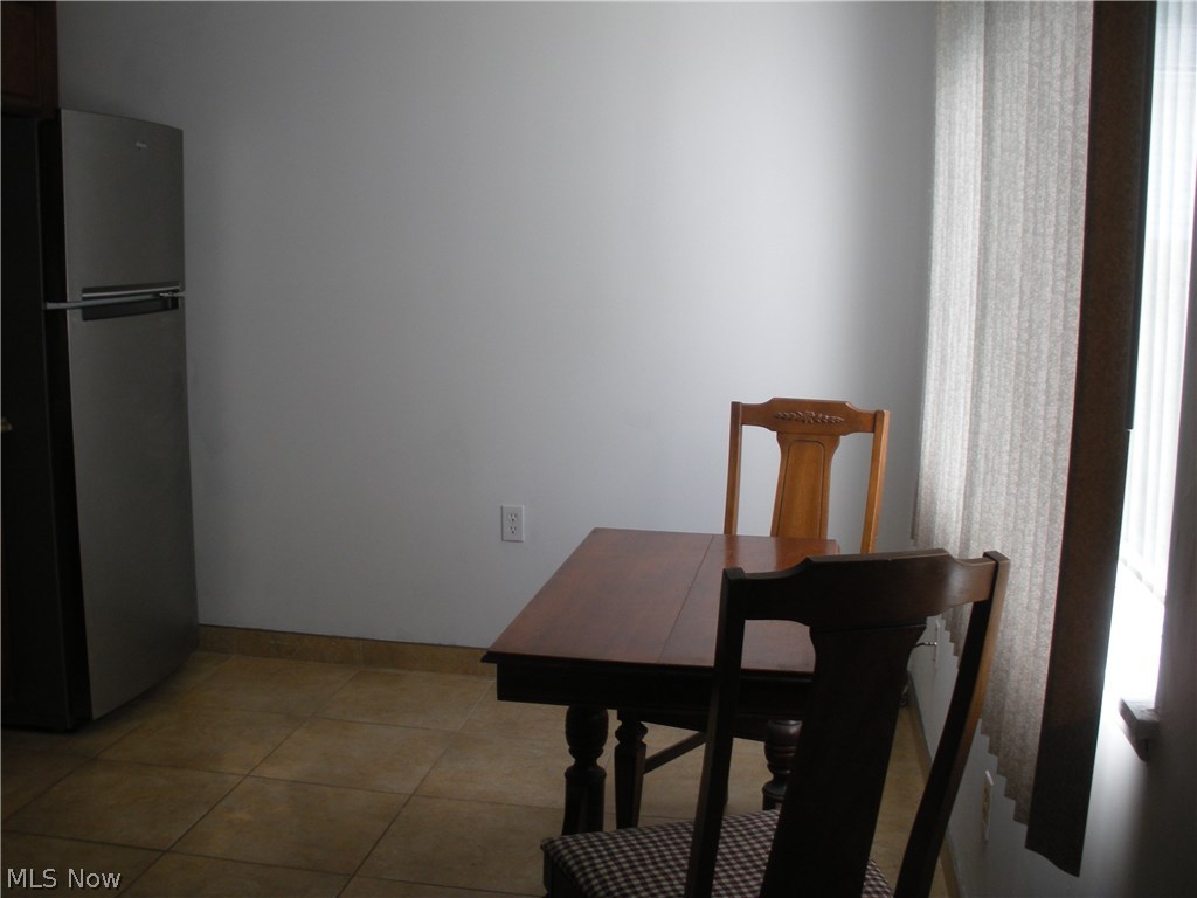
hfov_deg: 51.4
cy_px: 449
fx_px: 1245
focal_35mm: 36
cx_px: 598
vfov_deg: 39.7
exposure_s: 1/56.6
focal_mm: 6.3
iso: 97
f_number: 3.5
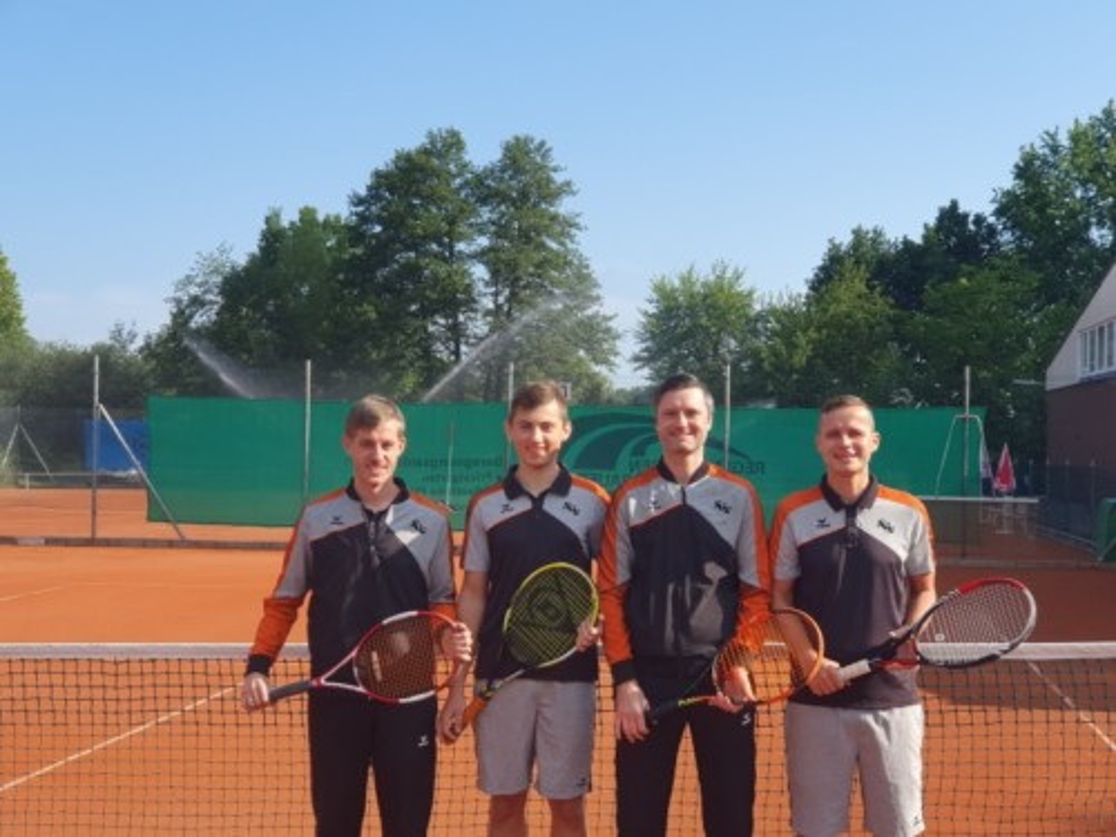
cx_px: 558
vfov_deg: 28.0
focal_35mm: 52
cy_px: 418
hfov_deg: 36.8
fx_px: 1676
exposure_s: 1/546
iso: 40
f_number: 2.4
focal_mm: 6
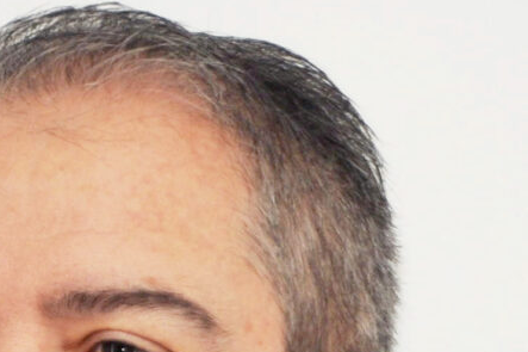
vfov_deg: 3.1
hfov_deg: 4.8
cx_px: 7
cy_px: 725
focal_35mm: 433
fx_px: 6348
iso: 250
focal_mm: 50
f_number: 5
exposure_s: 1/250
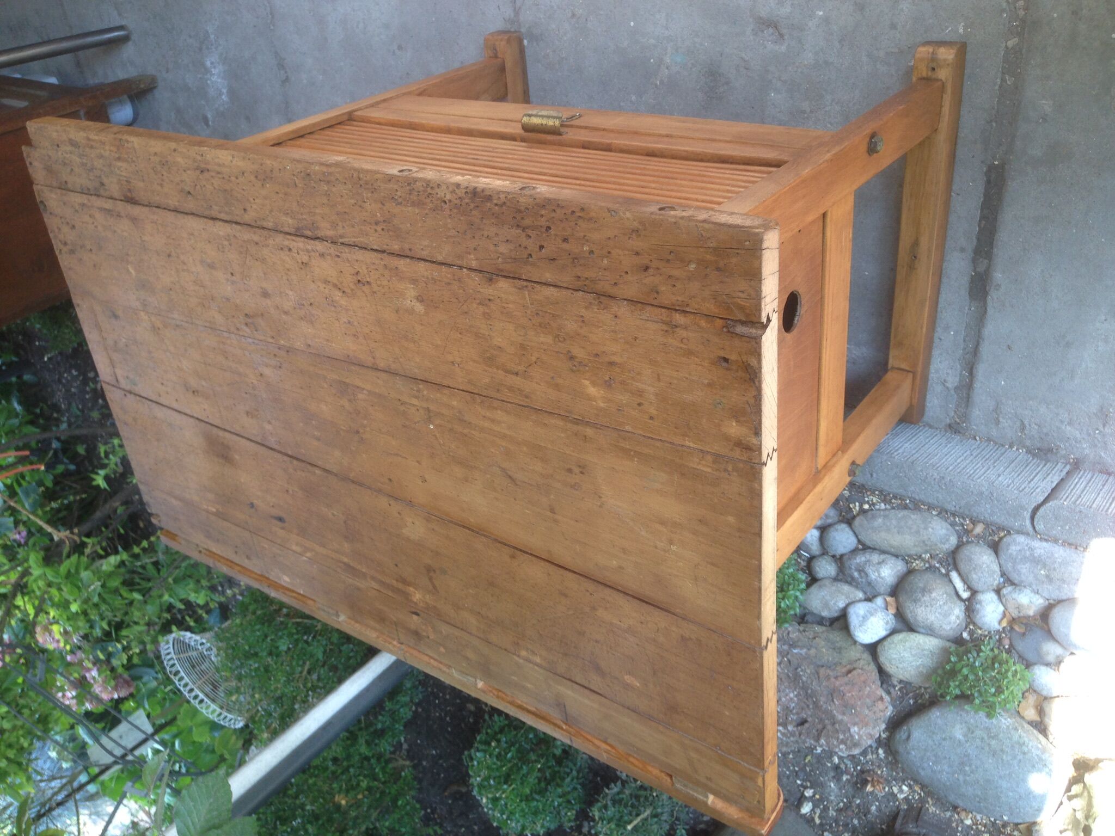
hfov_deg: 55.4
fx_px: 1063
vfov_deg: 42.9
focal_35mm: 33
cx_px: 558
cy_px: 418
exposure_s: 1/60
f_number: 2.4
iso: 50
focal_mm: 4.12
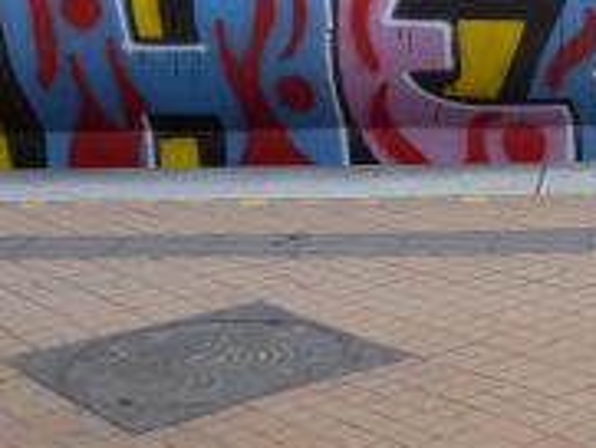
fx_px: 1378
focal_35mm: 80
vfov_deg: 18.3
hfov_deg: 22.9
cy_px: 87
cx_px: 665
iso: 320
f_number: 2
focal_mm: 6
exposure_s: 1/60
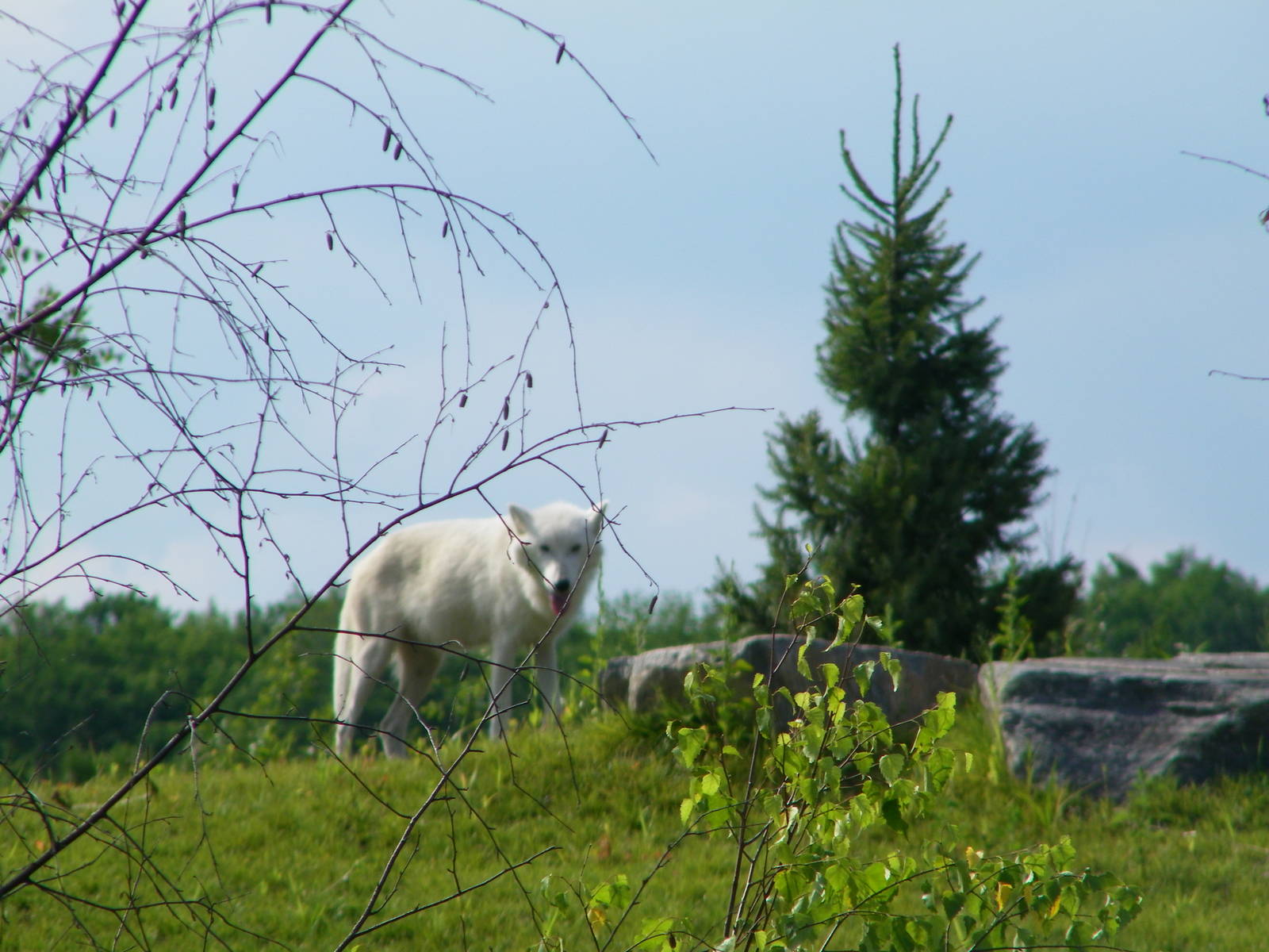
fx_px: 15397
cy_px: 476
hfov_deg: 4.7
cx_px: 634
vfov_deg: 3.5
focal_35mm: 420
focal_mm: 75
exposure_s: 1/640
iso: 80
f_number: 5.4
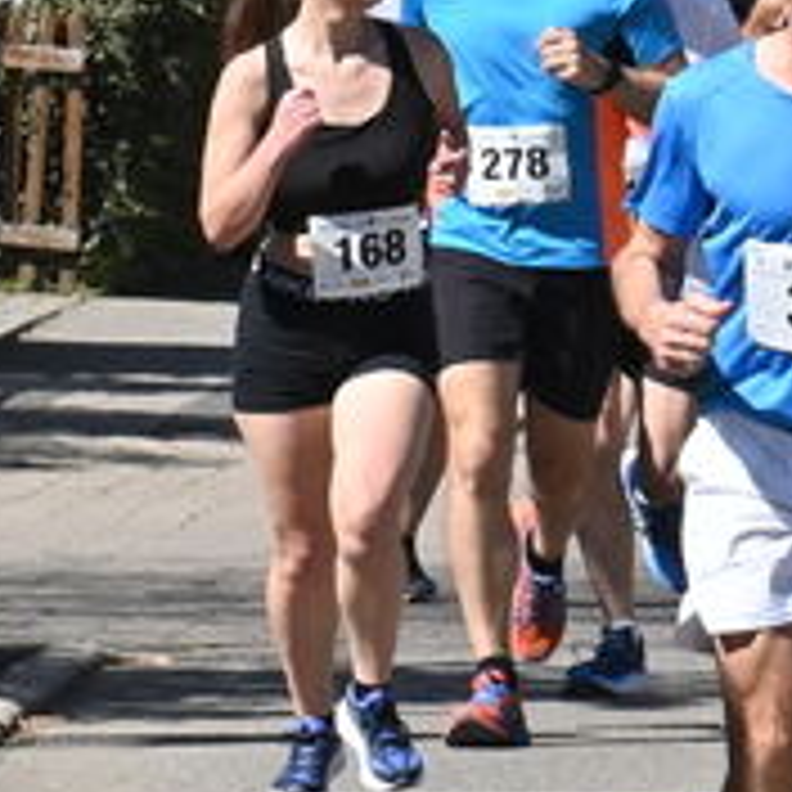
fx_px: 20941
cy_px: 25
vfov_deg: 2.2
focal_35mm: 809
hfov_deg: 2.2
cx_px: 2088
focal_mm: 140
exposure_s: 1/320
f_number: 22
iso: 640
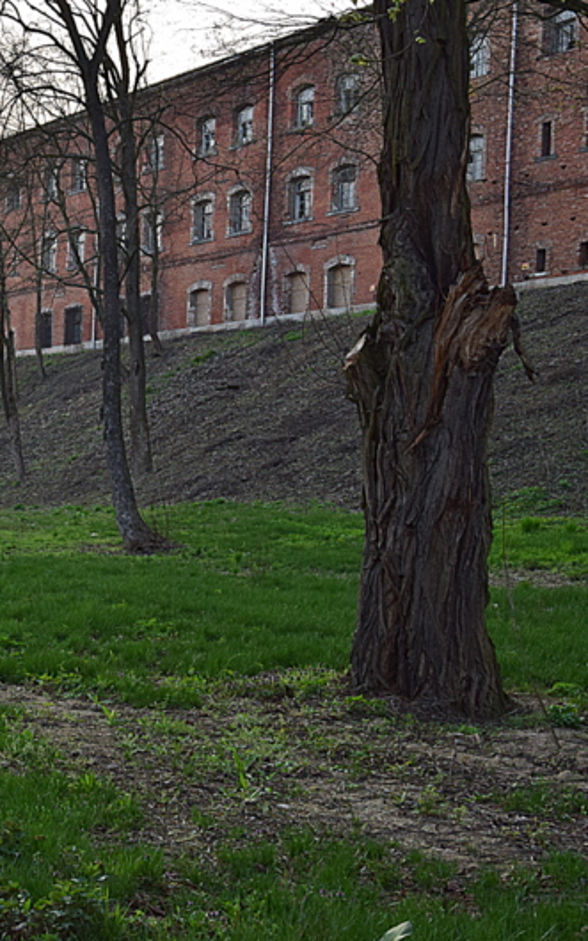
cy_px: 469
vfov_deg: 34.0
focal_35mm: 60
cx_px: -44
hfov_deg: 20.7
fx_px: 1539
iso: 400
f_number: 9
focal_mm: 26
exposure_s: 1/160
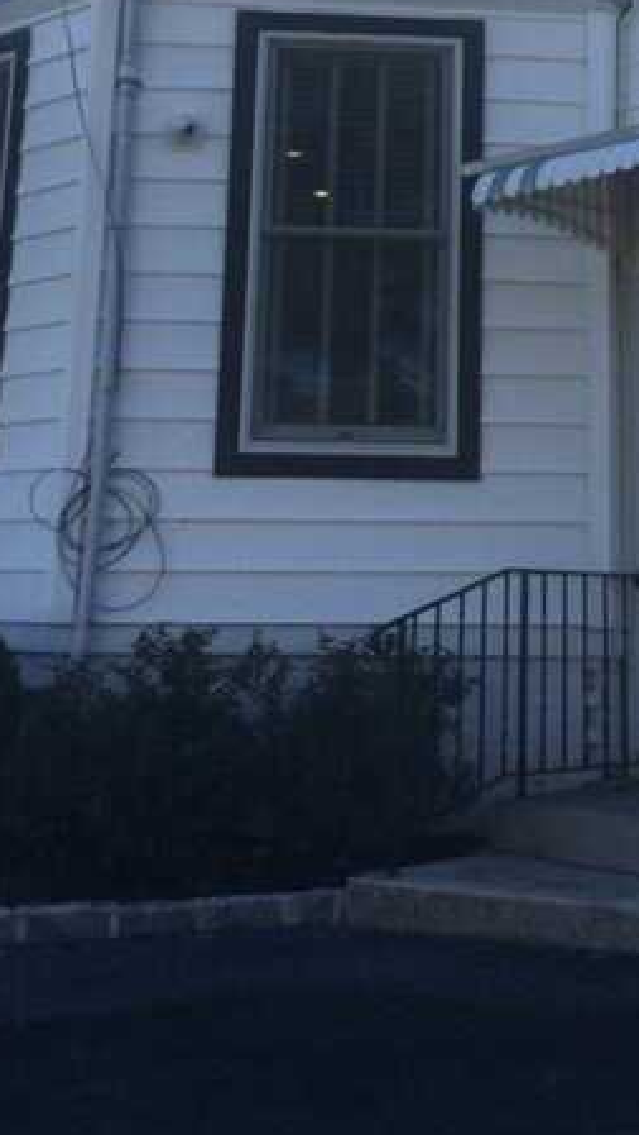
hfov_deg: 22.0
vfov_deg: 36.7
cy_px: 169
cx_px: 495
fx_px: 1624
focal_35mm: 54
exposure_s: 1/962
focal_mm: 4.15
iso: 25
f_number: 2.2
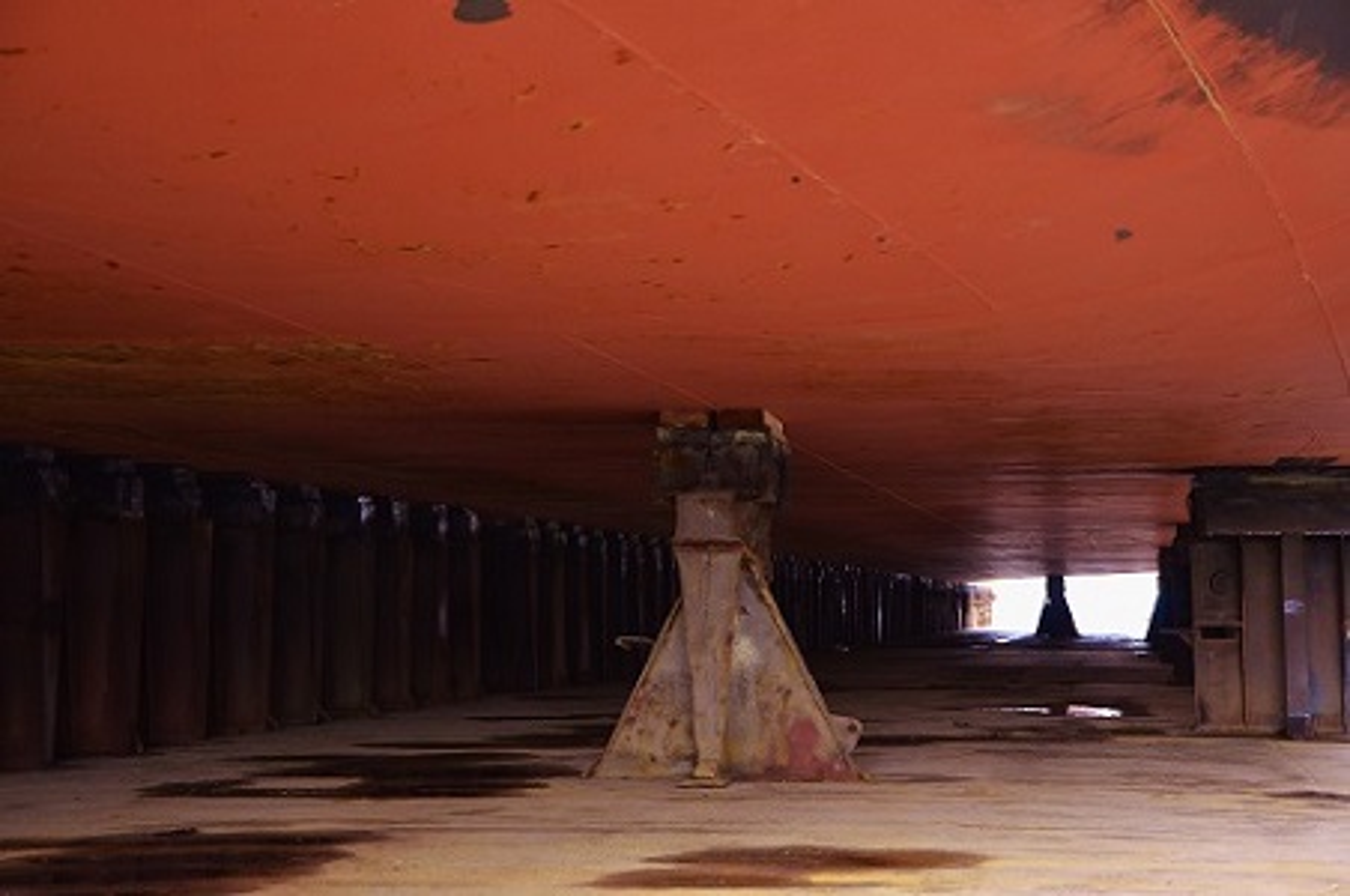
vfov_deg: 17.4
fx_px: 2921
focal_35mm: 78
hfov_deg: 26.0
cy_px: 448
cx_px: 675
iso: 800
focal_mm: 52
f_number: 5
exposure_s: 1/60
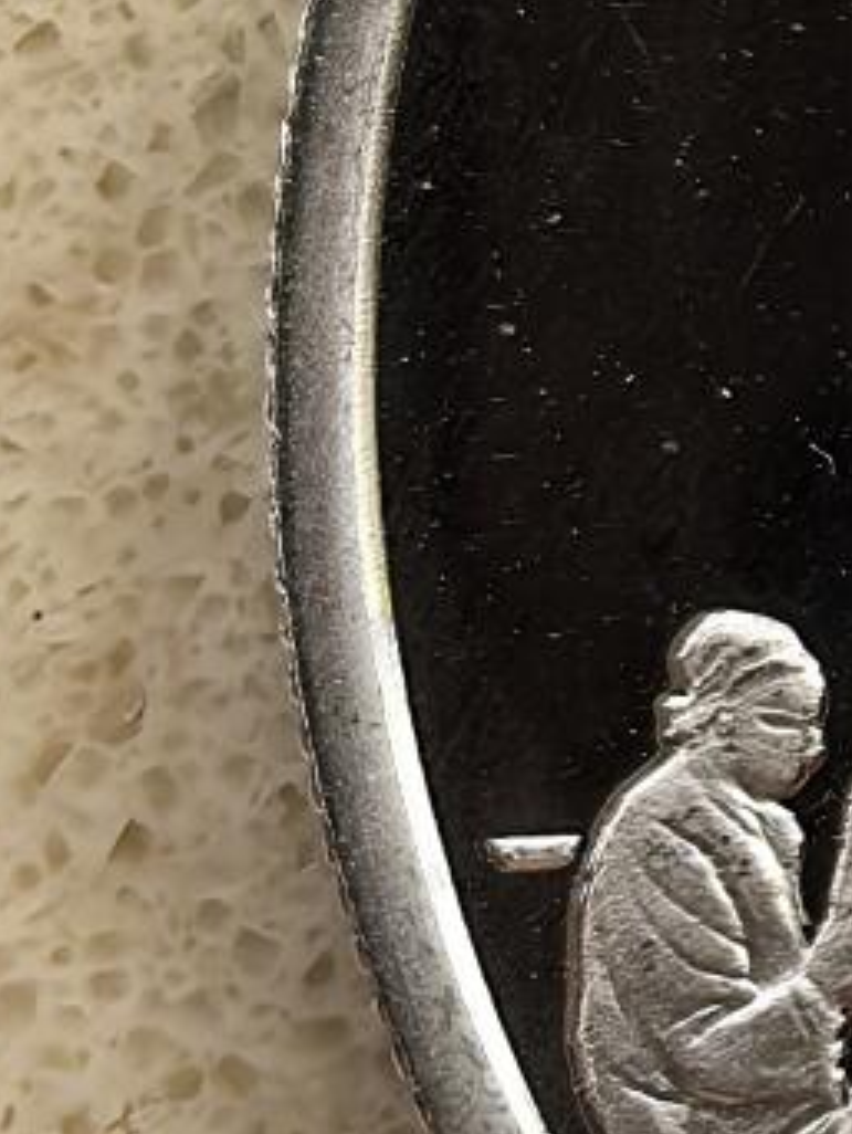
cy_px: 10
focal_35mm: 284
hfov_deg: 5.1
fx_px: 9308
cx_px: 2195
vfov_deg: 6.9
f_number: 2
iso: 100
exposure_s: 1/352
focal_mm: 5.75
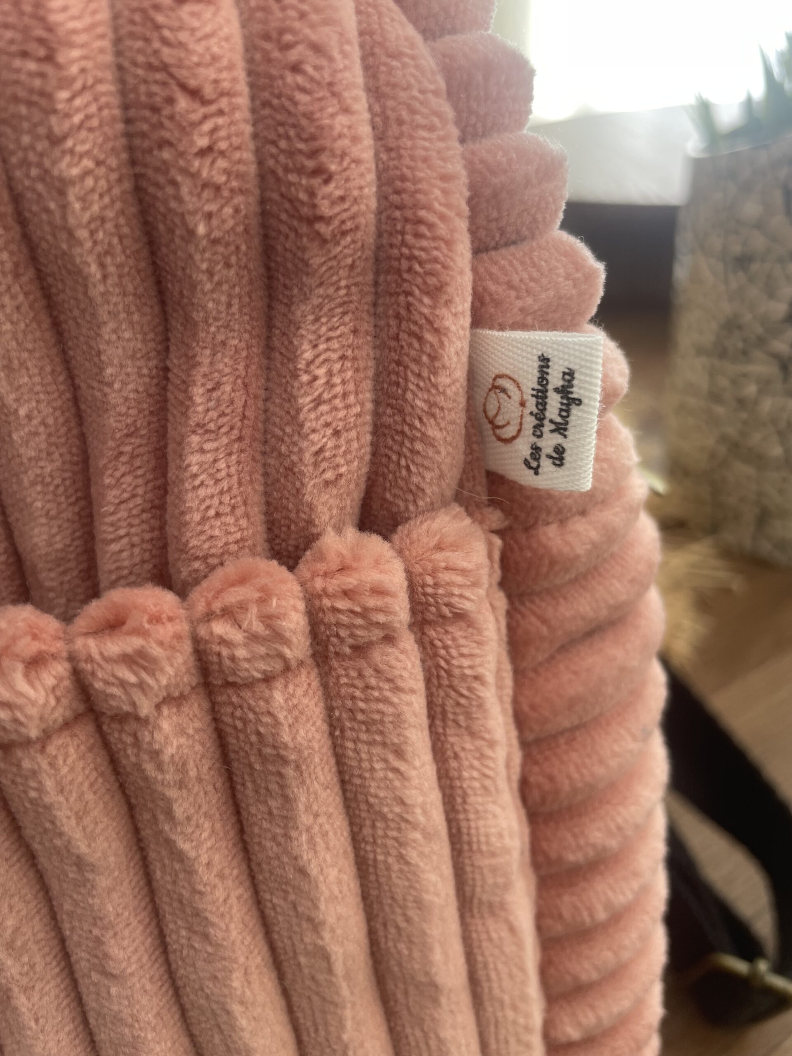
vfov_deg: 67.3
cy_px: 528
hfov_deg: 53.1
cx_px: 396
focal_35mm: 26
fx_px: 793
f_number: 1.6
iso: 50
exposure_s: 1/121
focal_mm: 4.2
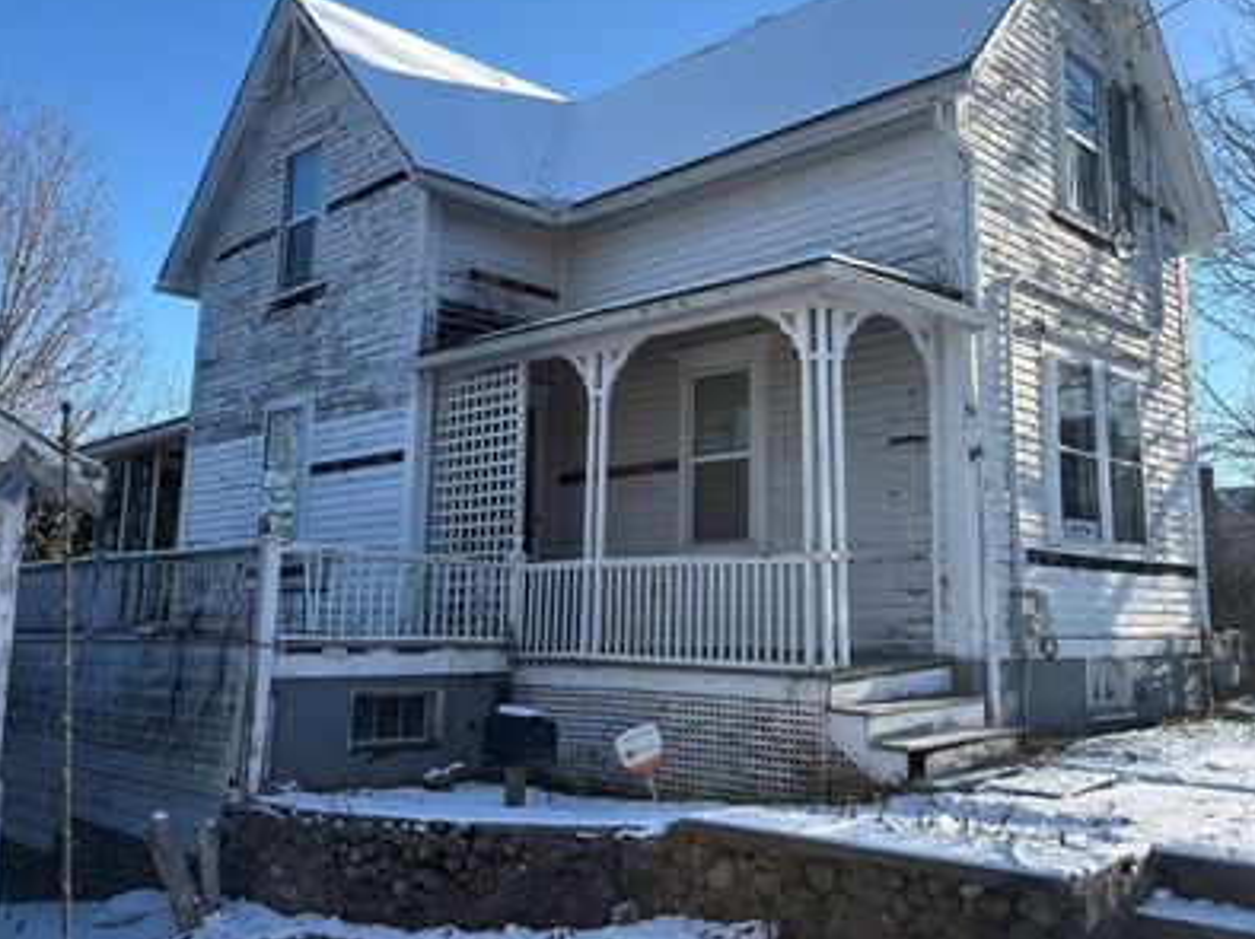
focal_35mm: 33
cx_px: 736
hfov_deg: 55.1
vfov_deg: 42.8
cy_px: 396
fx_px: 1196
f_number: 1.6
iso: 50
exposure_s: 1/2141
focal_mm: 5.96
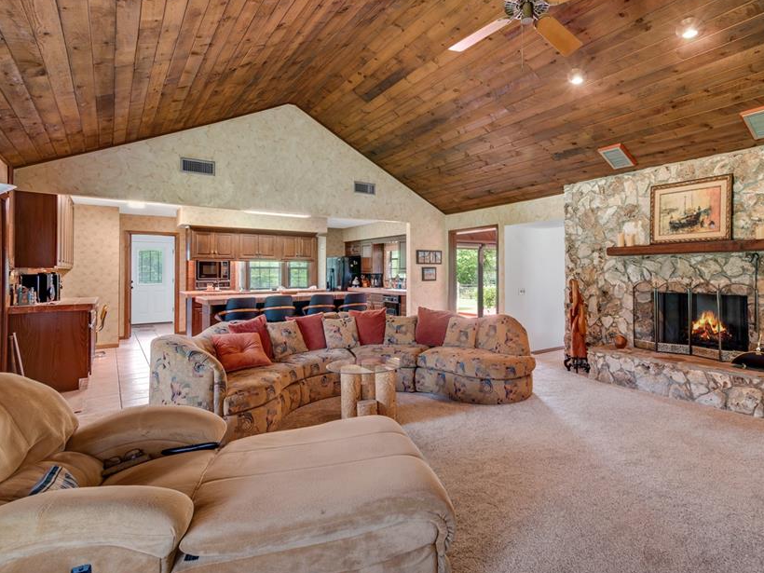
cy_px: 263
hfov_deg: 87.0
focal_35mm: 18
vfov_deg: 71.5
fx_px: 397
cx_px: 445
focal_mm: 10
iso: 250
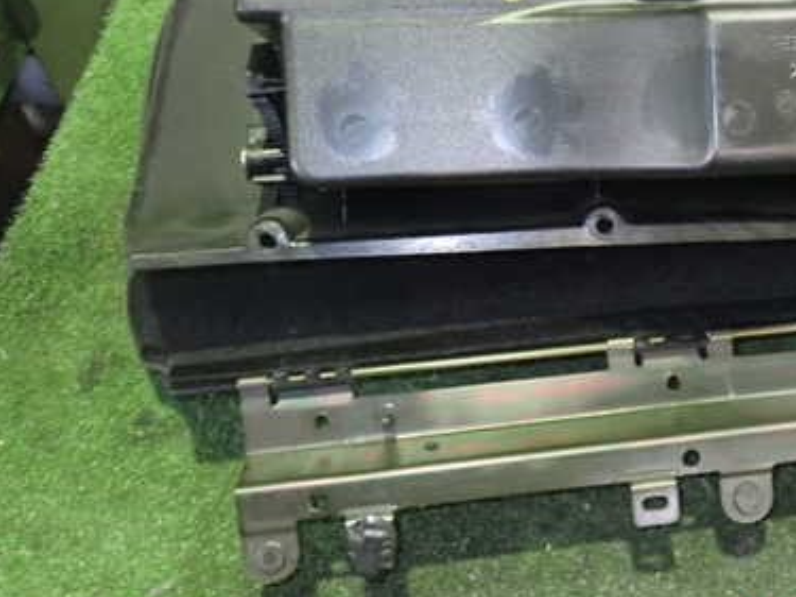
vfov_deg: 30.0
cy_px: 183
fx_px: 1103
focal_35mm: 48
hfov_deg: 38.7
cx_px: 594
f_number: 2.3
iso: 800
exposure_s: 1/15
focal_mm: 5.4
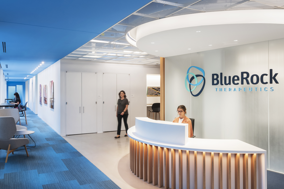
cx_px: 131
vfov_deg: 43.6
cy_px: 95
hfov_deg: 61.9
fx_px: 237
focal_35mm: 30
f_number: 9
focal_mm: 15
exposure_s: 1/6
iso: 800
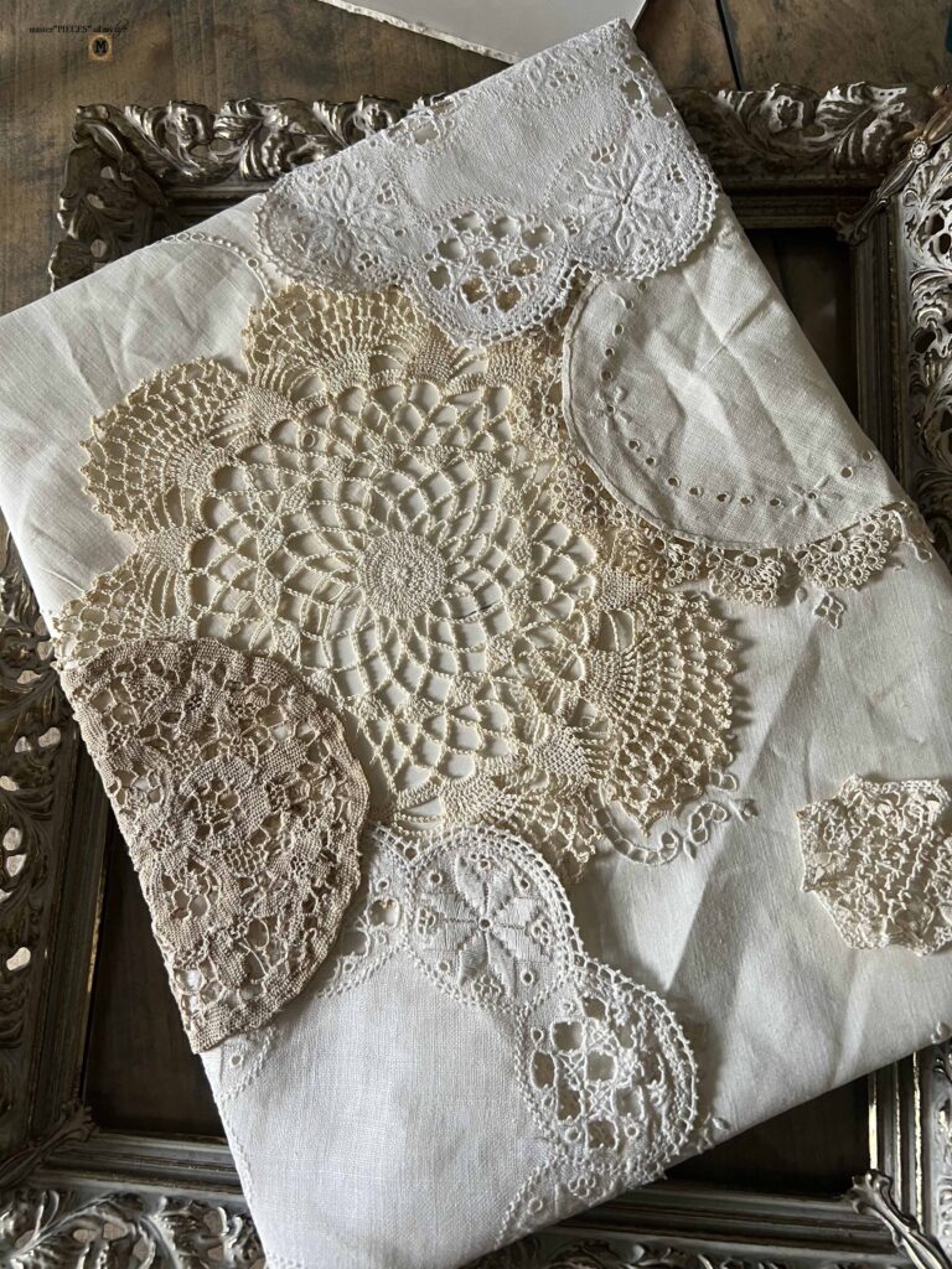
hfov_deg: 53.1
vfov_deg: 67.3
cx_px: 476
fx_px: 953
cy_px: 634
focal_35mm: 26
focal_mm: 5.7
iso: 125
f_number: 1.5
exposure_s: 1/70
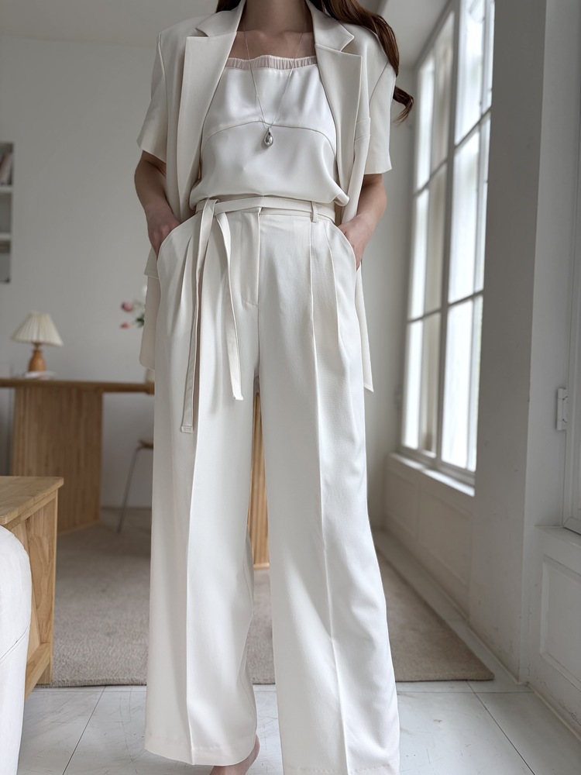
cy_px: 388
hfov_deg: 53.1
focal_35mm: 26
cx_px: 290
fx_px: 582
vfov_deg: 67.3
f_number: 1.6
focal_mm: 5.96
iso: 32
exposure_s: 1/156
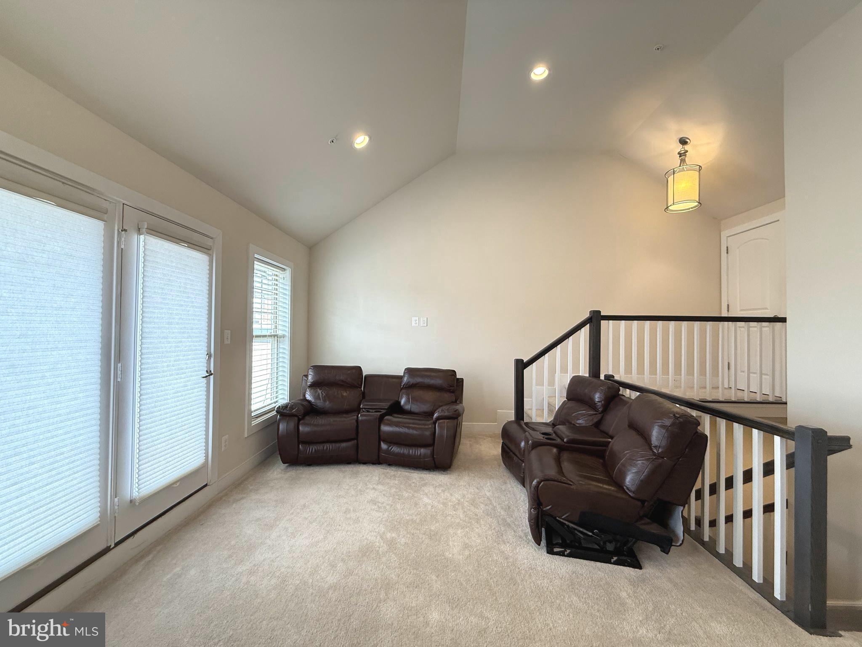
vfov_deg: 85.7
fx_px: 349
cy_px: 324
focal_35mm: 14
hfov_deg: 102.1
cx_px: 431
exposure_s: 1/120
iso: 250
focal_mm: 2.22
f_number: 2.2
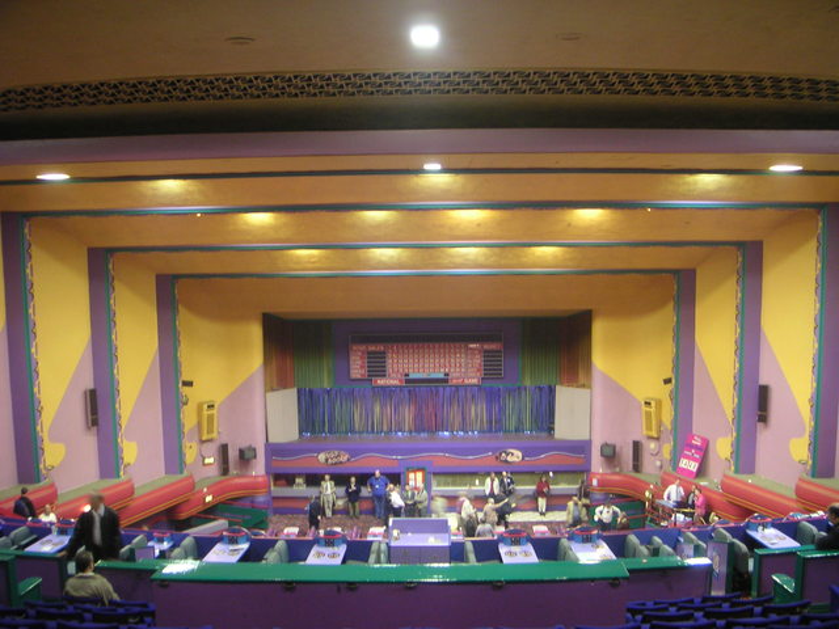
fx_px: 897
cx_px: 420
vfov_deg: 38.7
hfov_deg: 50.1
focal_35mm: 37
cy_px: 314
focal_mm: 5.7
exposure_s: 1/2
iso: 100
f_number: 2.8
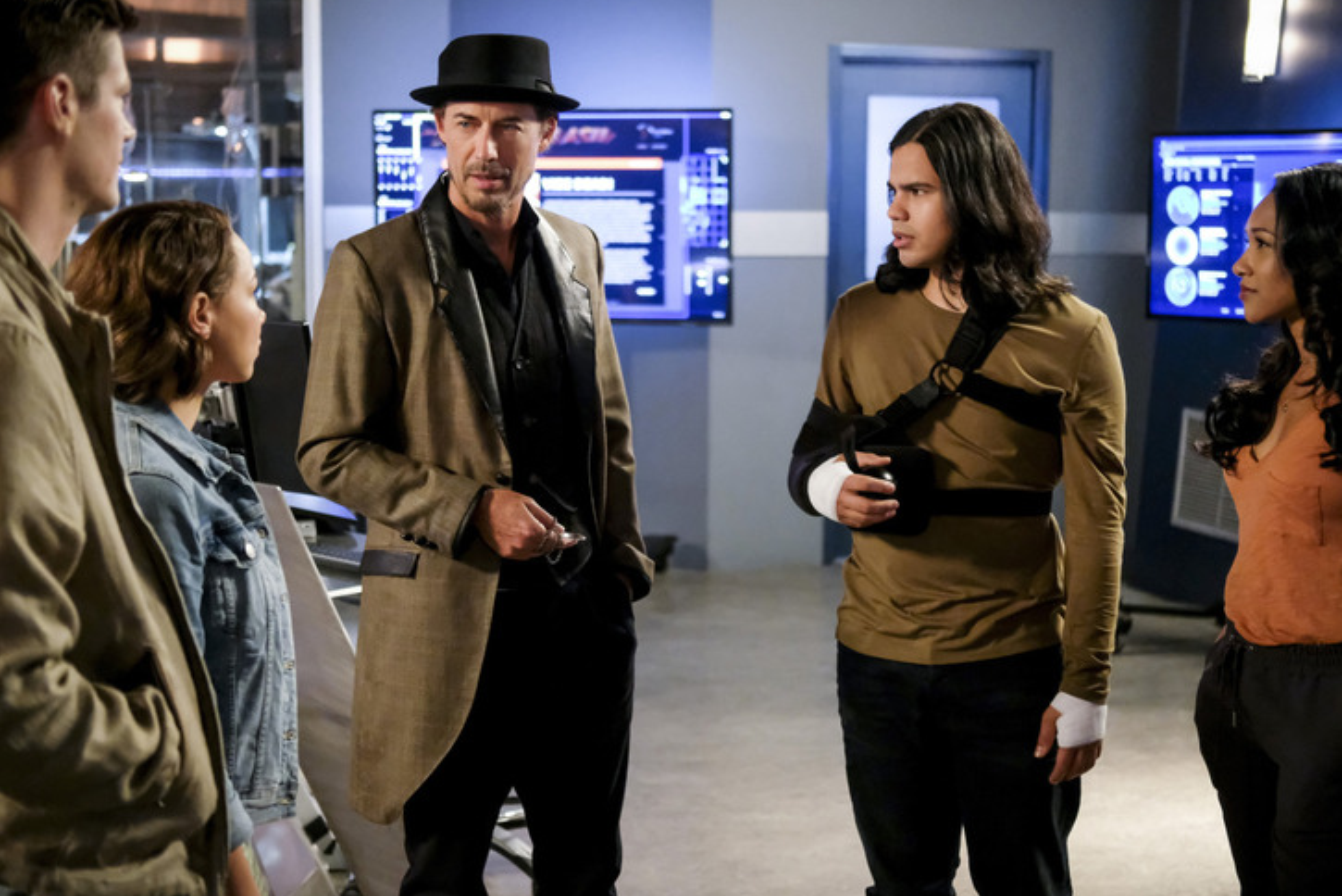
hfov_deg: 35.0
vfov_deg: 23.8
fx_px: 2126
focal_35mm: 57
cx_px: 677
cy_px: 439
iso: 5000
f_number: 2
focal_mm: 35
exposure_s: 1/60
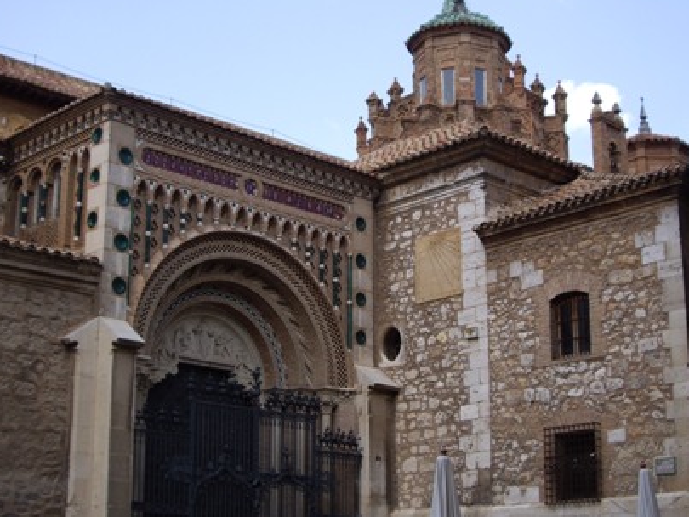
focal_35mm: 60
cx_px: 342
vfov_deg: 24.4
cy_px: 253
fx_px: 1195
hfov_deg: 32.2
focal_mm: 7.9
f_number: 2.8
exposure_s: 1/500
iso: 64
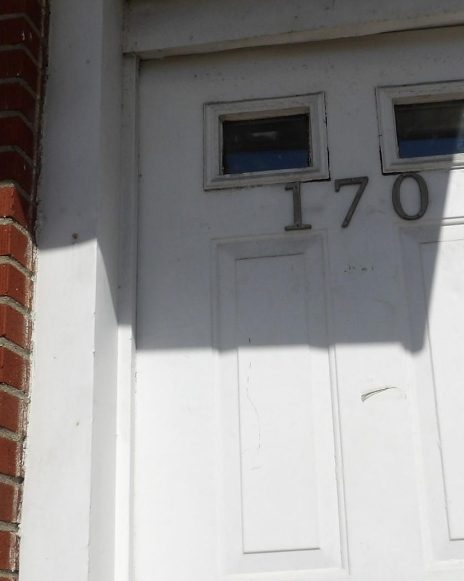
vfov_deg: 40.2
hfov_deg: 32.3
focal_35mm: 46
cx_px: 333
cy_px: 339
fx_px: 790
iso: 100
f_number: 7.4
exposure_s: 1/613
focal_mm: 4.3
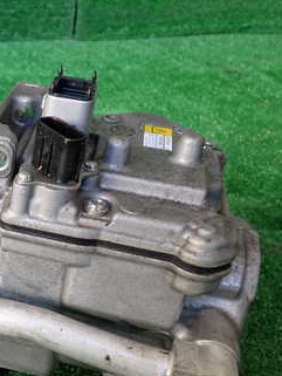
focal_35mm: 56
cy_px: 258
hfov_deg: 23.8
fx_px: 608
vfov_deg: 34.0
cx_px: -56
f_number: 2.3
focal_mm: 5.4
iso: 200
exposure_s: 1/80
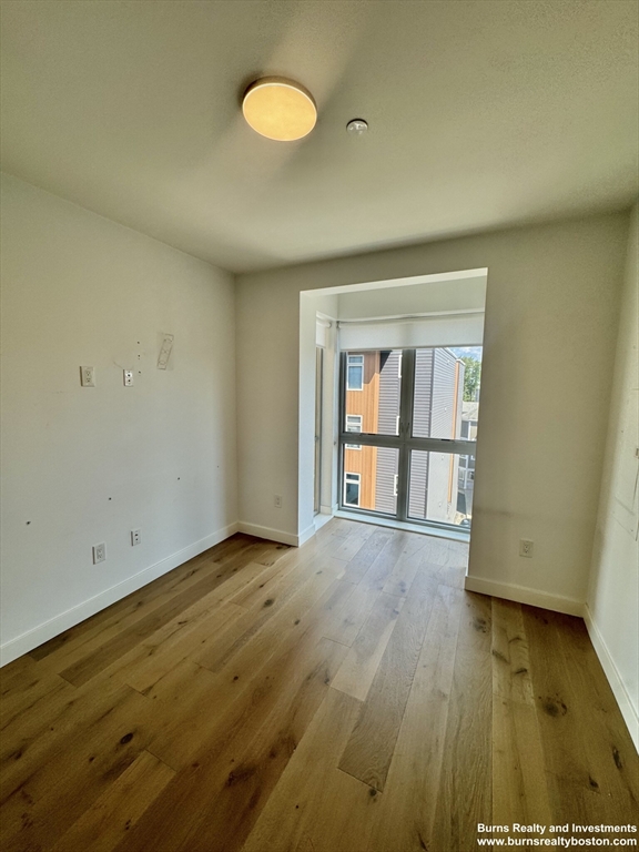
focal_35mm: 14
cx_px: 320
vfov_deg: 102.1
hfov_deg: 85.7
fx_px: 345
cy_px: 426
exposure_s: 1/230
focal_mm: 2.22
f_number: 2.2
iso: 40
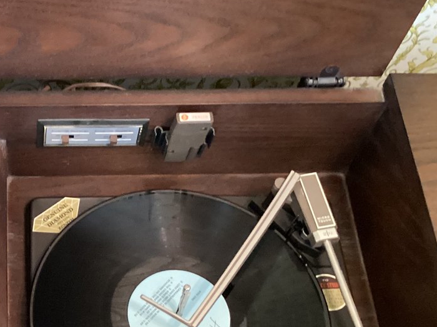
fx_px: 846
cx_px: 24
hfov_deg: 27.7
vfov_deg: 21.7
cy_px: 257
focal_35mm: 67
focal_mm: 3.3
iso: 640
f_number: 2.4
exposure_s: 1/24
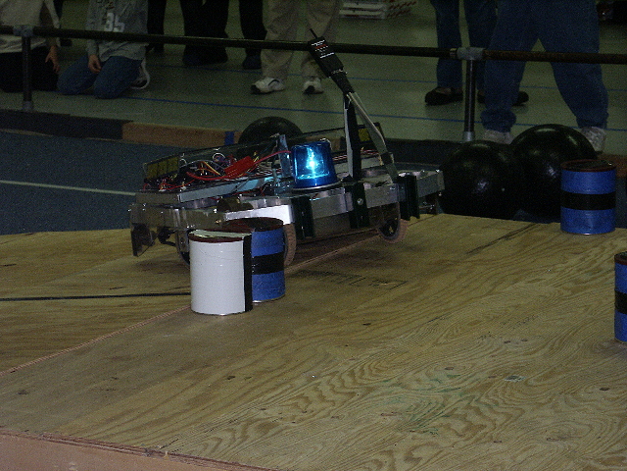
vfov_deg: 12.6
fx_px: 2137
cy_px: 236
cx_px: 314
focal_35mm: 118
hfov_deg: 16.7
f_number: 3.5
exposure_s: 1/125
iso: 200
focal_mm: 29.31
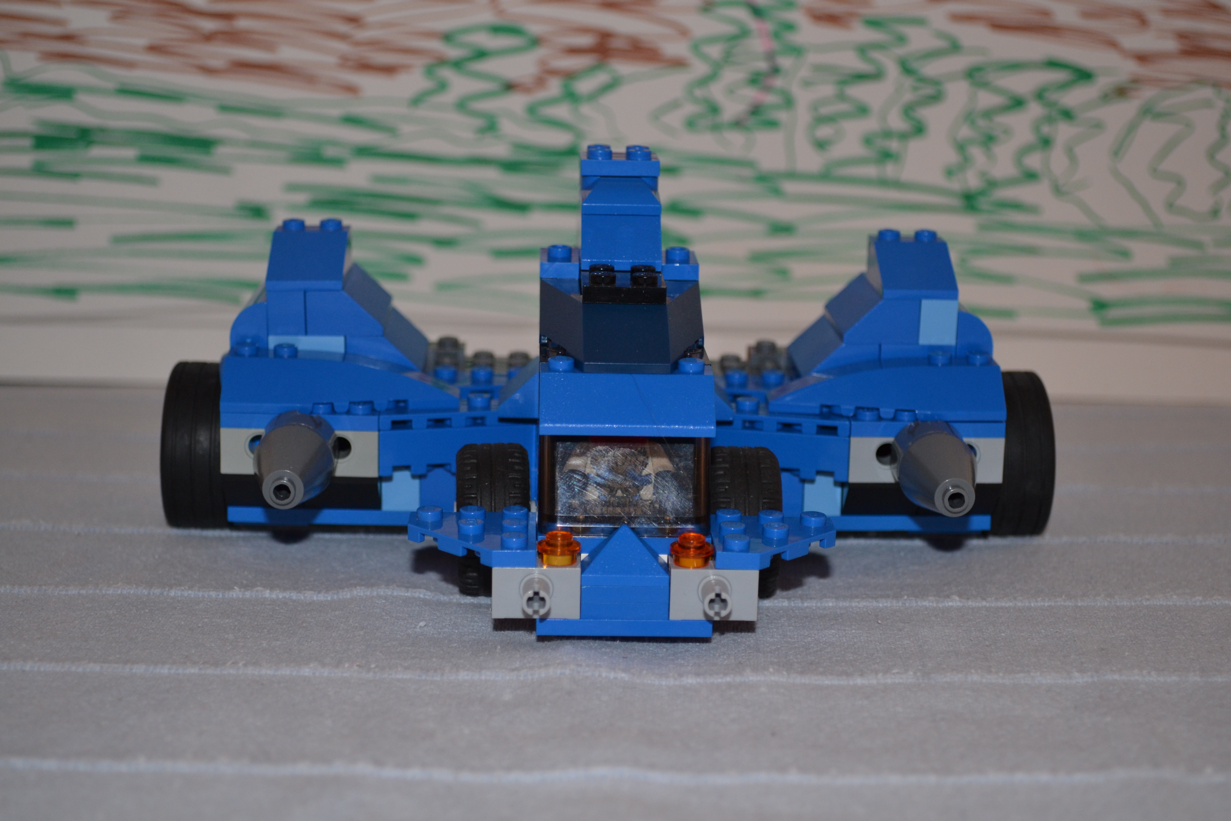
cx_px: 616
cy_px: 410
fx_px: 2052
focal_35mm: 60
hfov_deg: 33.4
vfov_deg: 22.6
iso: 500
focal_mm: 40
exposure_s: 1/60
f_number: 5.3
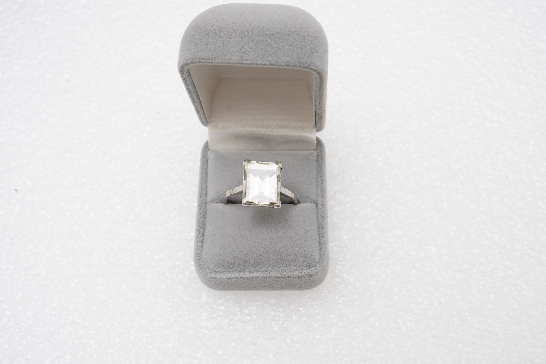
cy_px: 182
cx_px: 273
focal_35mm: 45
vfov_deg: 29.9
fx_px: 683
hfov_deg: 43.6
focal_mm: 30
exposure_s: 1/125
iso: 500
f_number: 20
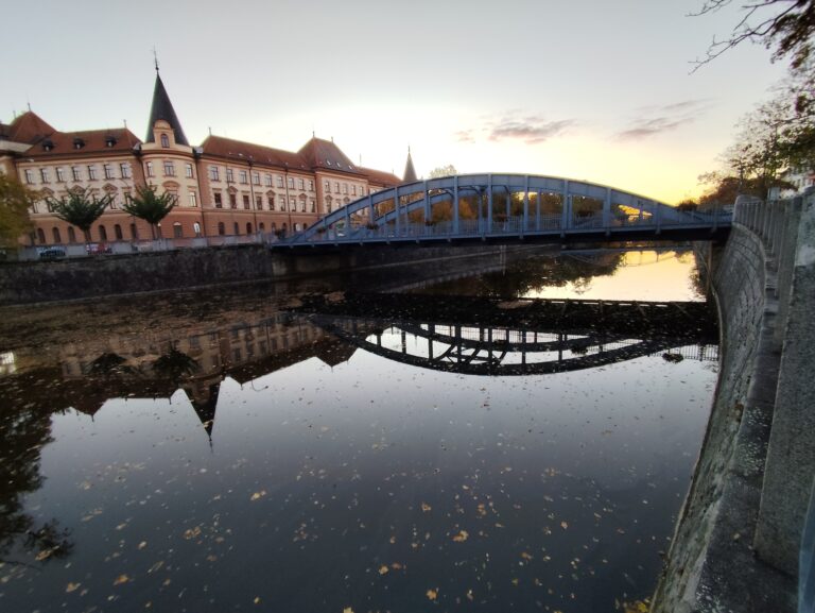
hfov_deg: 94.5
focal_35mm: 16
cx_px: 408
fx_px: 377
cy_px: 306
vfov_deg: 78.2
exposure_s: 1/100
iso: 50
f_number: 2.2
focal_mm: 1.65
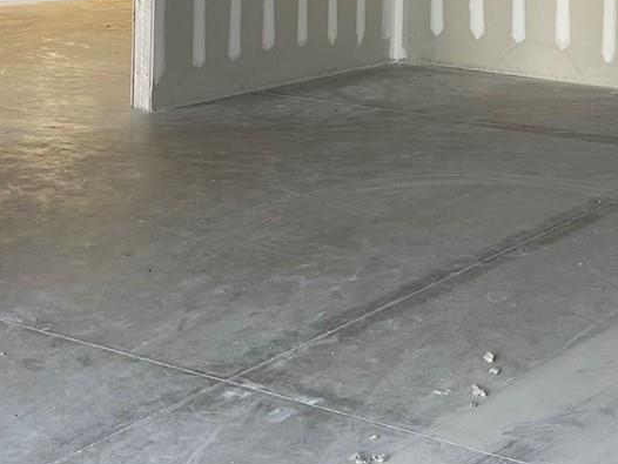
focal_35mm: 76
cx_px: 450
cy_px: -130
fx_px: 1357
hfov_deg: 25.4
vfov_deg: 18.2
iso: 50
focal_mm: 5.1
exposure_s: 1/121
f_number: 1.6
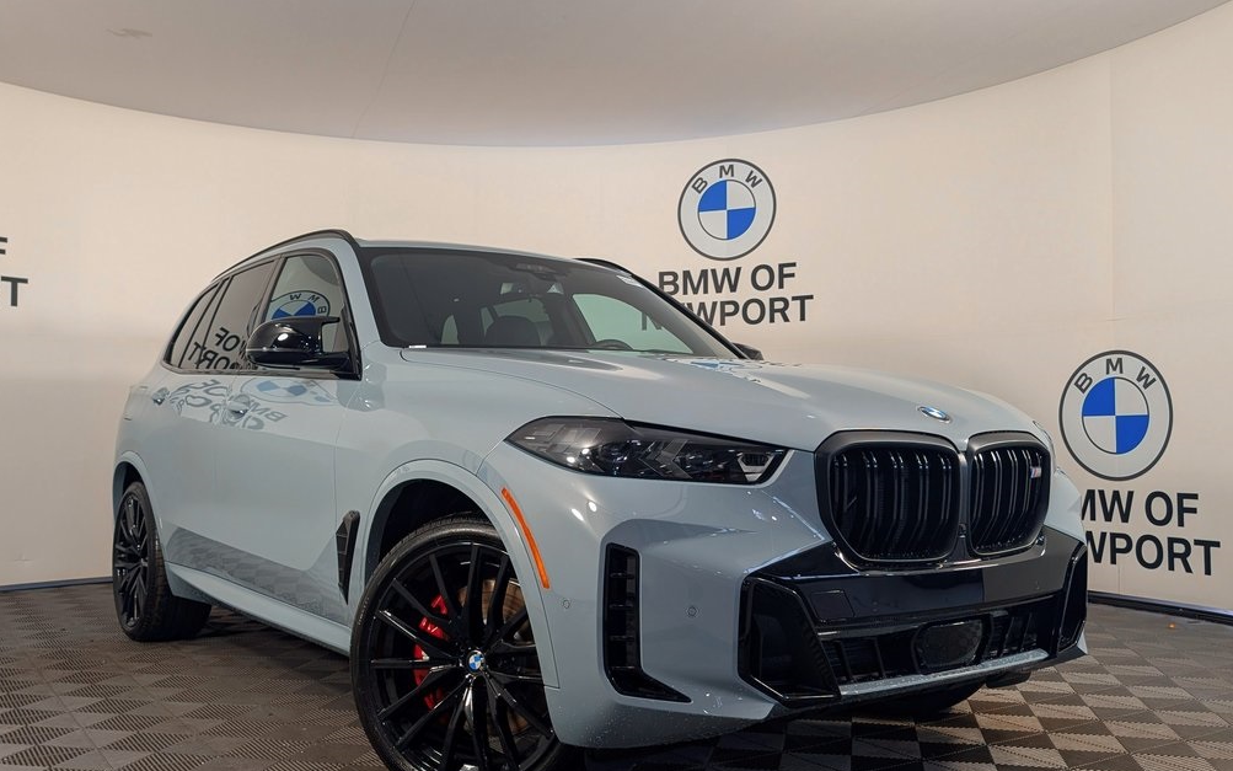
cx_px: 605
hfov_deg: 70.4
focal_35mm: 26
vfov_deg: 47.6
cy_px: 393
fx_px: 874
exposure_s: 1/120
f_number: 1.68
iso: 40
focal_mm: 6.9
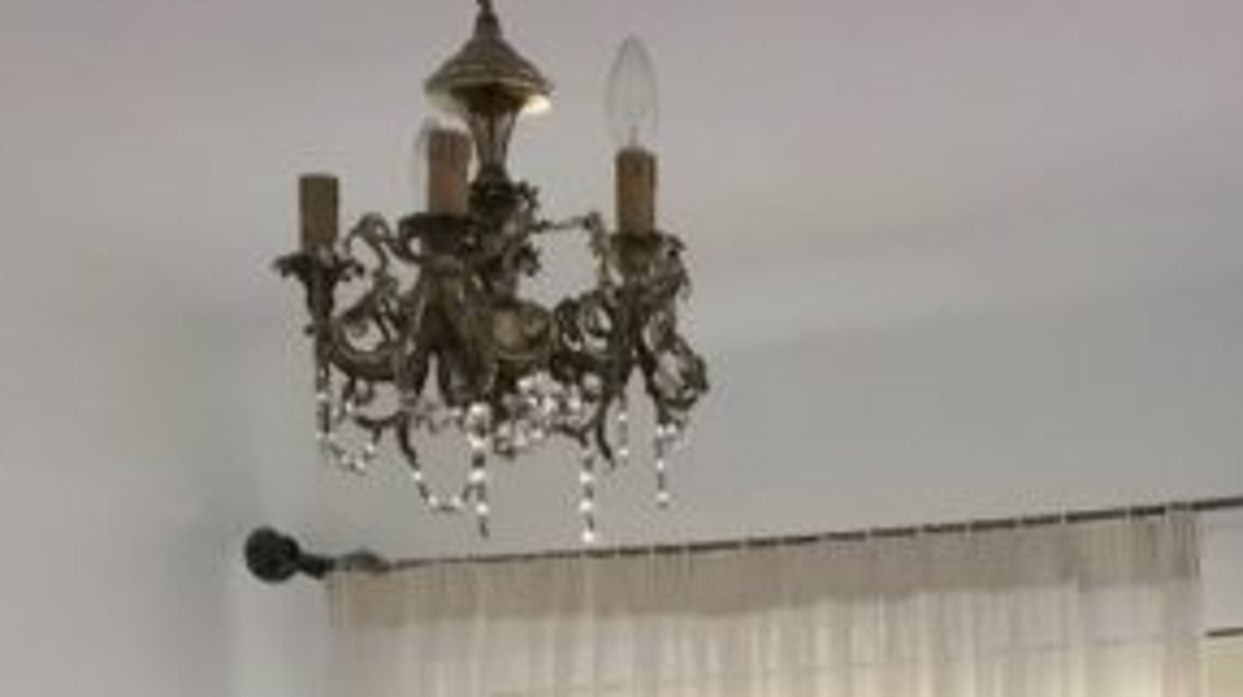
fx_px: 3590
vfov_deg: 9.9
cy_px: 1632
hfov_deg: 19.4
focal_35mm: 109
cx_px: 1009
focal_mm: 3.99
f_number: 1.8
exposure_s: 1/100
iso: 25
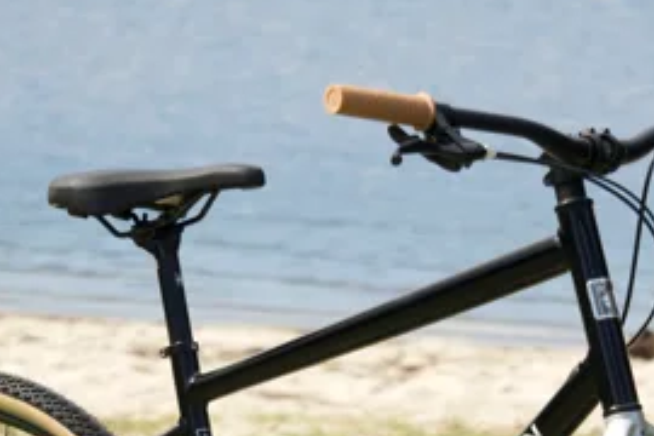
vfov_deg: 2.4
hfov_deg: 3.6
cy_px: 595
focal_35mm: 578
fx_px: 10500
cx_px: 378
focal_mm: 130
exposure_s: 1/250
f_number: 5.6
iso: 200
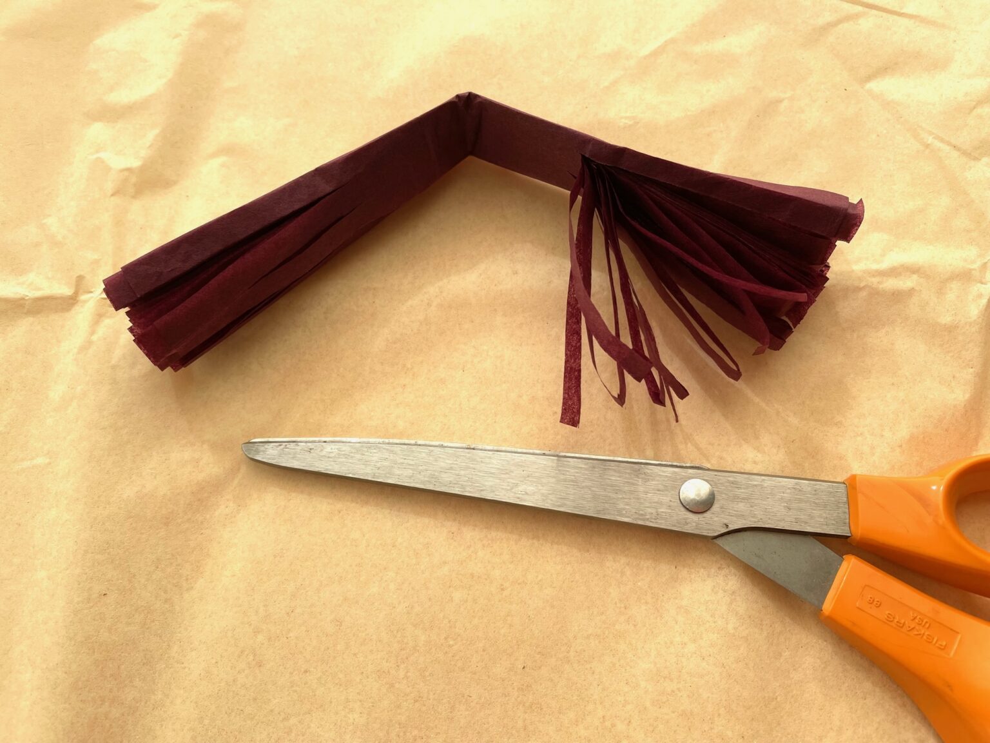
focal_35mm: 26
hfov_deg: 67.3
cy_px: 372
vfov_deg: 53.1
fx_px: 744
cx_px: 495
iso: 32
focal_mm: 4.2
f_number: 1.6
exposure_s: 1/734
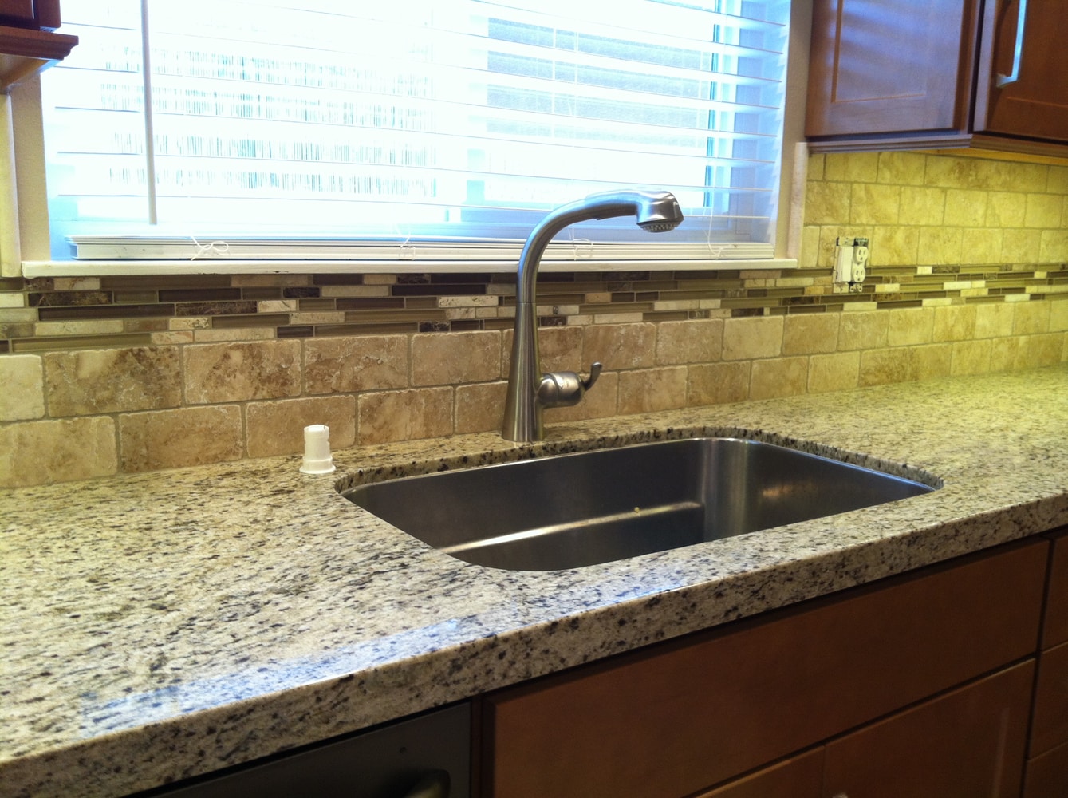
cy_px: 399
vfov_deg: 40.6
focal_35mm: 35
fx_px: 1078
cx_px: 534
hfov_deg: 52.7
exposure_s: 1/17
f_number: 2.8
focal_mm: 3.85
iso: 80
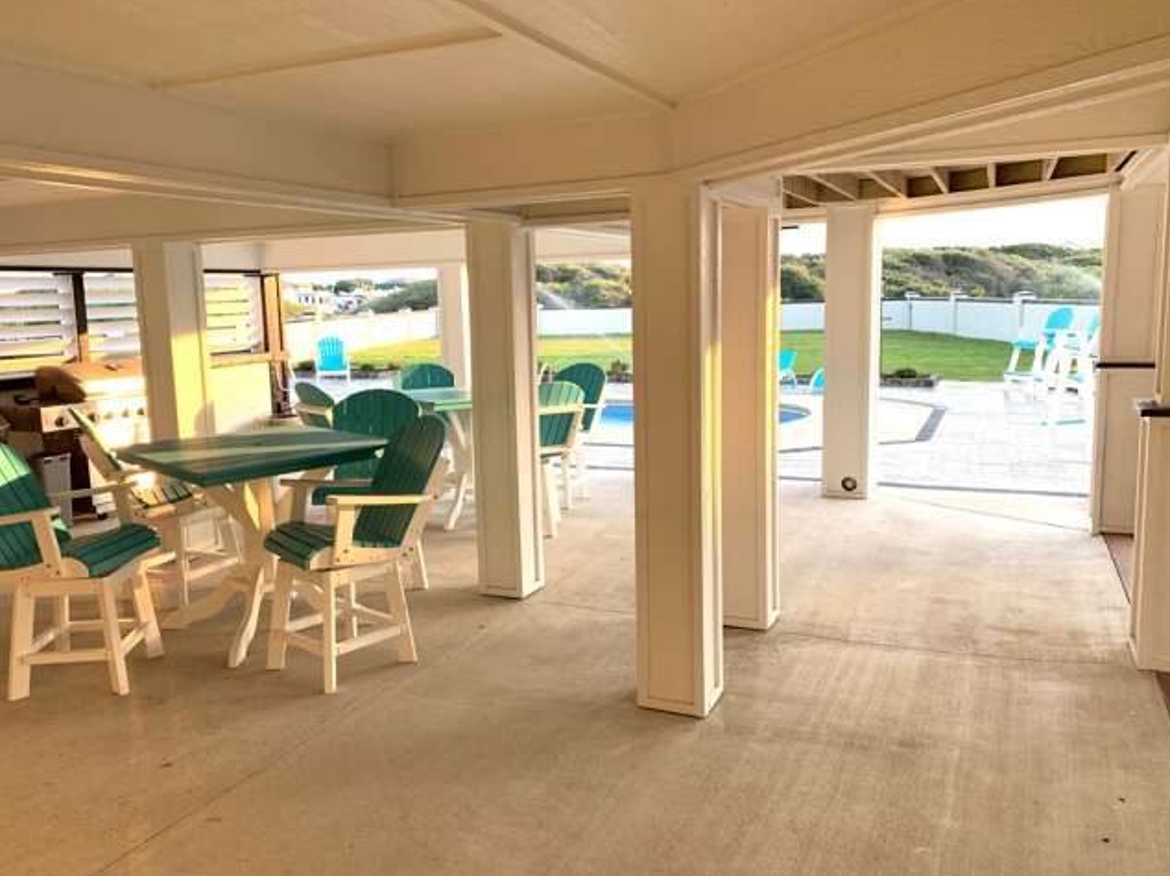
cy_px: 444
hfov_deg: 63.5
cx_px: 571
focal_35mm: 28
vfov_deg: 49.7
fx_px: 946
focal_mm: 4.25
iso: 25
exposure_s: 1/157
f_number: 1.8
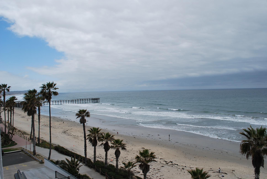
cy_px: 90
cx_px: 134
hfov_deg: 67.3
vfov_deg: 48.0
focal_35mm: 27
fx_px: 200
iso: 100
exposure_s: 1/320
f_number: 10
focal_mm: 18
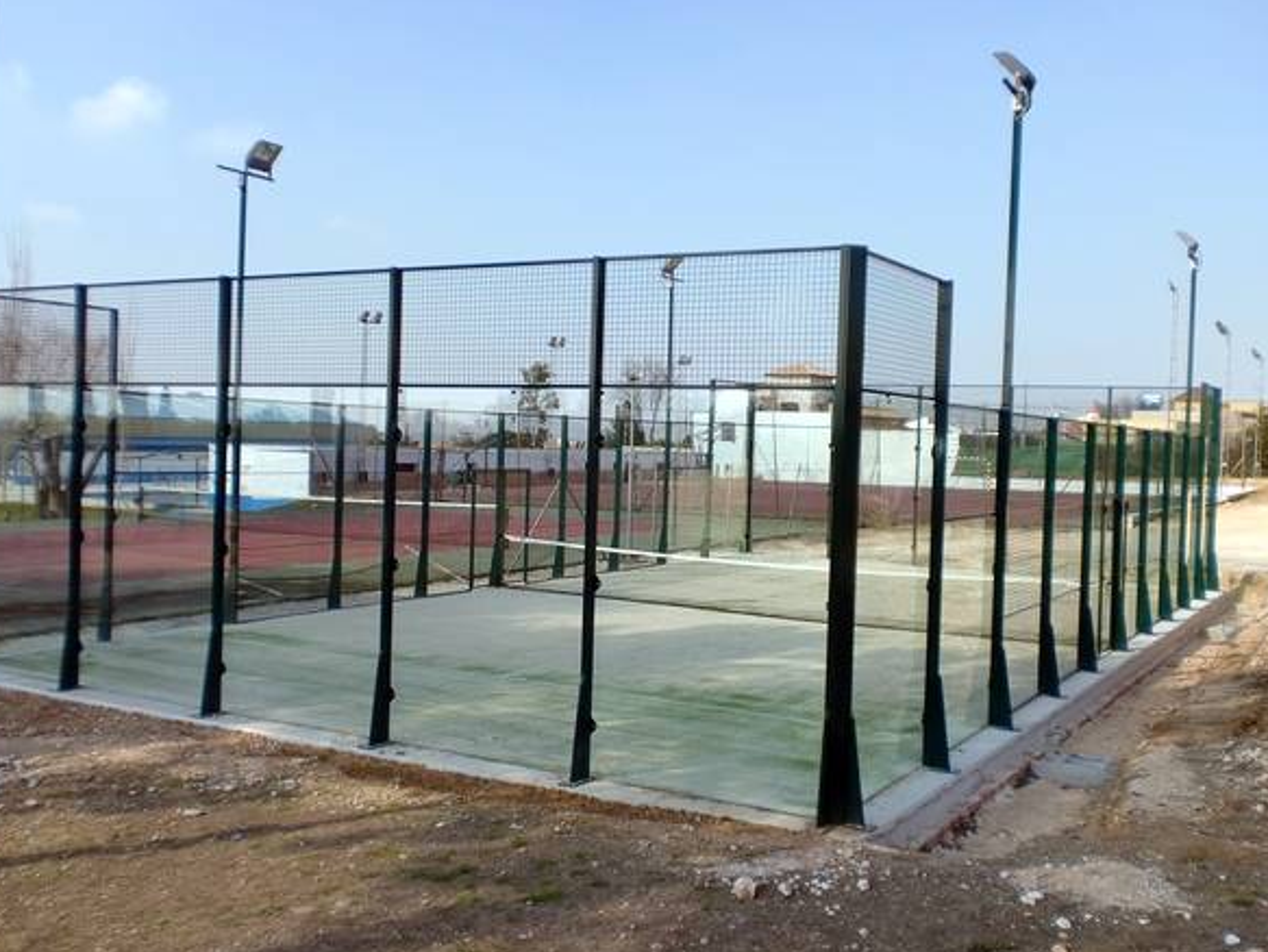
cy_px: 478
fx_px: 1320
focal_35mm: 36
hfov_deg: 51.3
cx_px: 622
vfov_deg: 39.7
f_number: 3.1
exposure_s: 1/800
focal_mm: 6.3
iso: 64
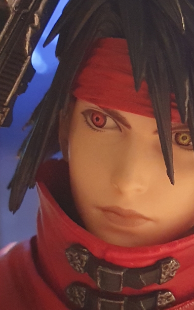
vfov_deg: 44.3
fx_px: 380
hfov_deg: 27.7
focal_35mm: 45
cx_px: 171
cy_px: 163
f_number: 1.5
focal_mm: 4.32
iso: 640
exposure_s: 1/50
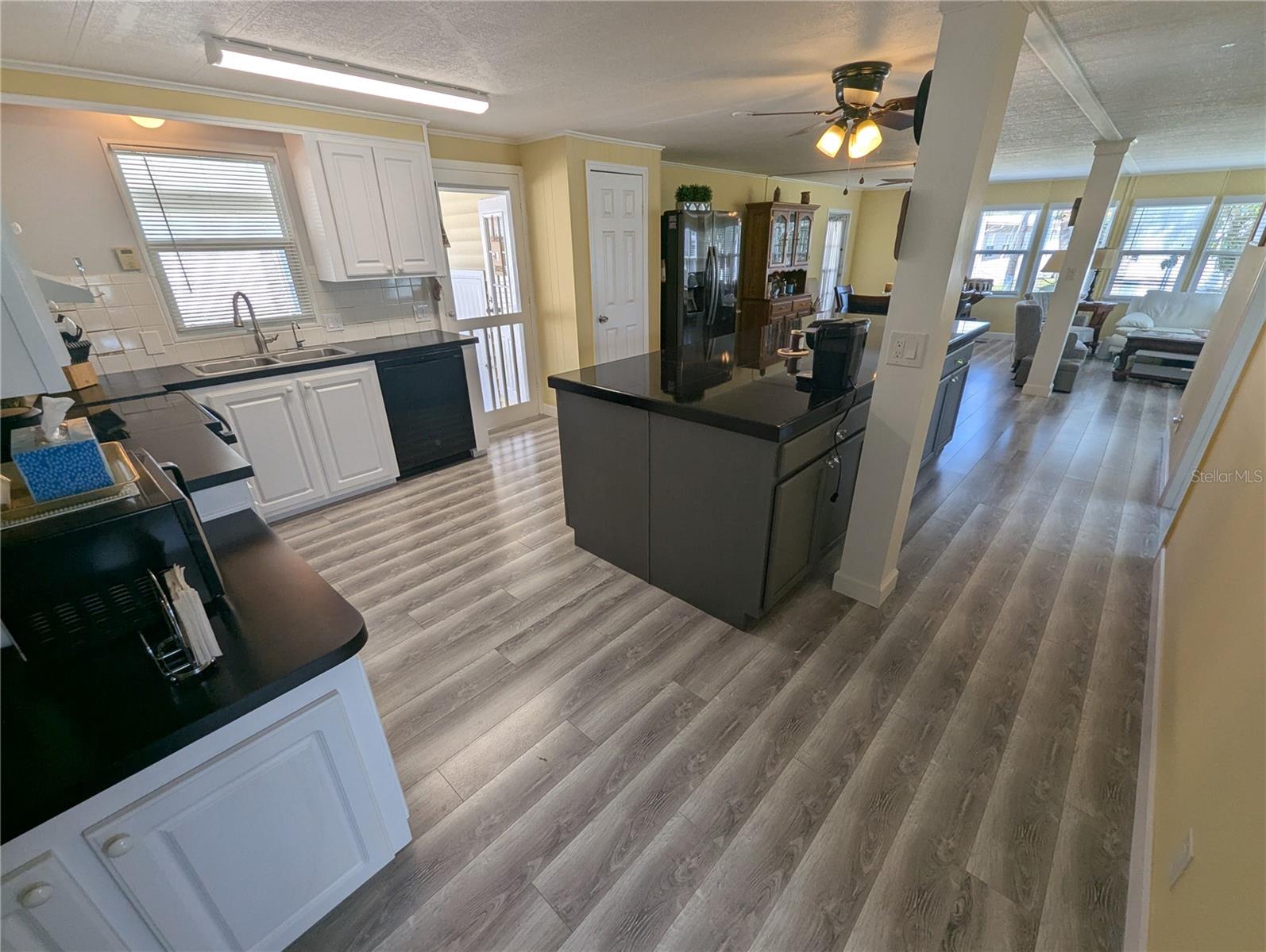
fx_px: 476
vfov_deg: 90.1
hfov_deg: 106.1
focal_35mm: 13
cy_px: 476
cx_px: 633
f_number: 2.2
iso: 41
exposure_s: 1/120
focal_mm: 1.95
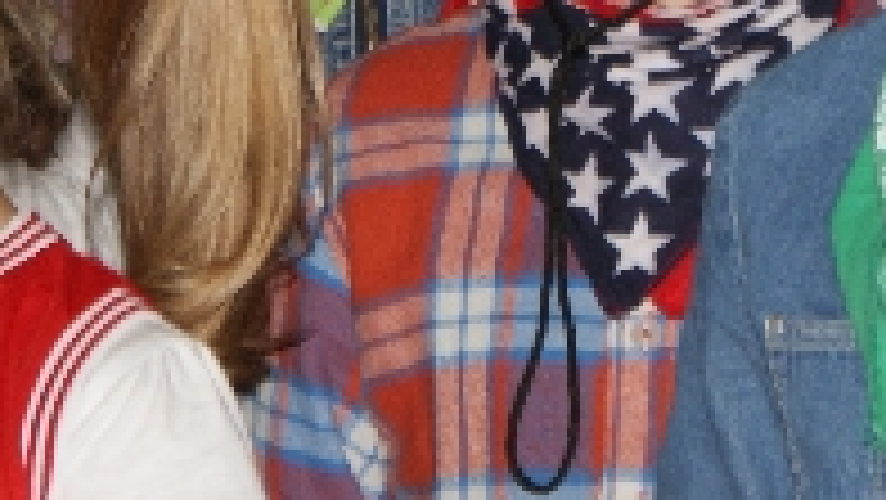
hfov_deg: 6.4
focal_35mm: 335
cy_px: -293
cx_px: 765
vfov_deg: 3.6
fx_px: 7873
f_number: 5.6
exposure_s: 1/125
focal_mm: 70
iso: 400
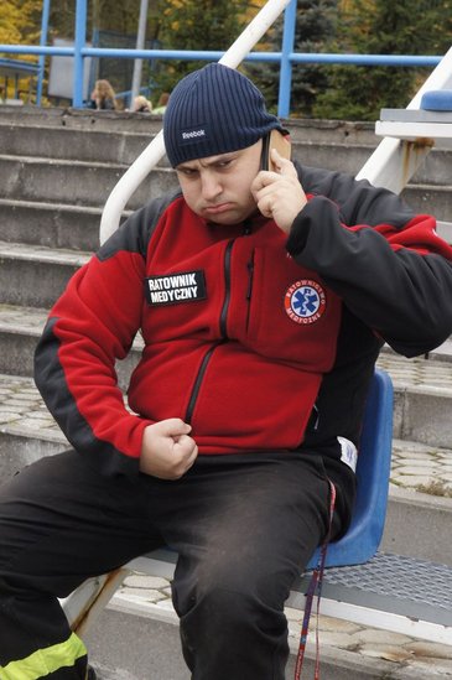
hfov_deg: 13.0
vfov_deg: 19.5
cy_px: 340
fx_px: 1981
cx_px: 226
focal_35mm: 105
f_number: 13
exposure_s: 1/160
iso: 1600
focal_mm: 70
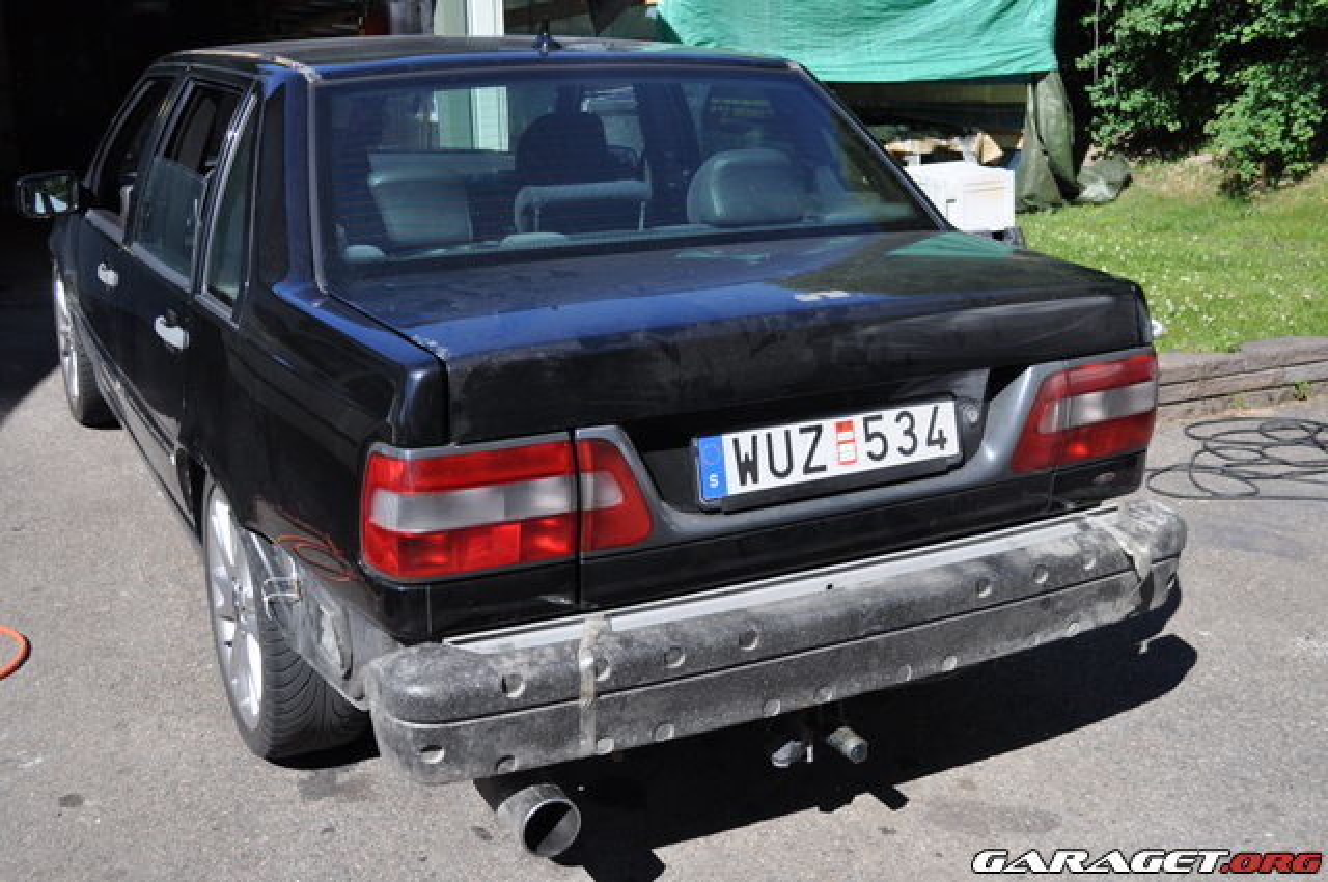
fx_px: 1437
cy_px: 441
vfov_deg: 34.1
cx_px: 664
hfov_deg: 49.6
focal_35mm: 39
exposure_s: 1/1600
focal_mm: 26
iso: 400
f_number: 5.6
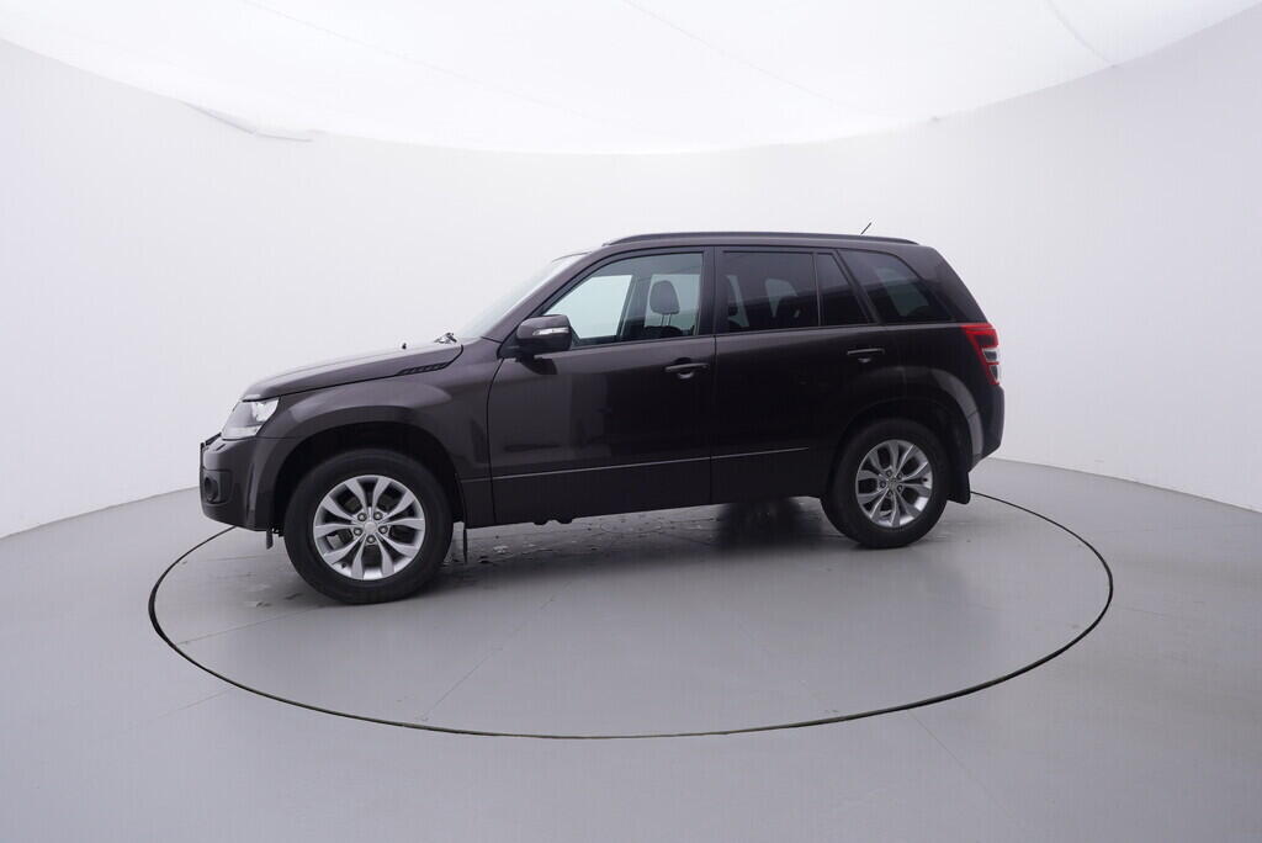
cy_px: 422
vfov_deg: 56.2
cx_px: 631
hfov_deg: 77.3
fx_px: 789
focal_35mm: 22
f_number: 5
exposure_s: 1/80
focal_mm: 15
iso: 200
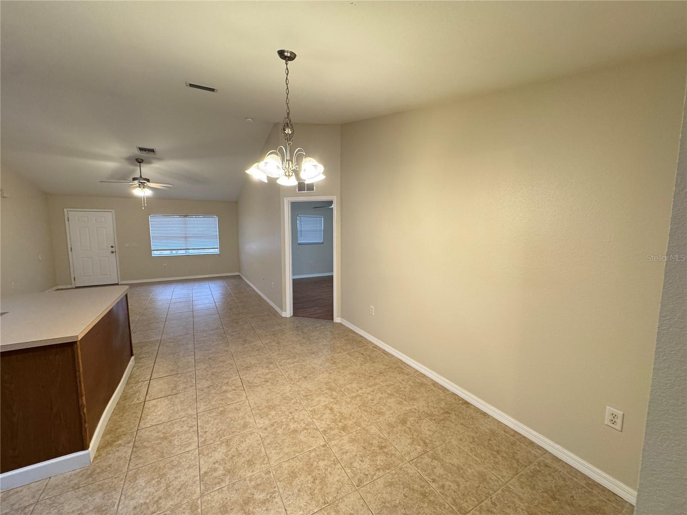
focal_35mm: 14
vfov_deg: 85.7
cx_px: 344
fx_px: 278
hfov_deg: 102.1
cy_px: 258
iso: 250
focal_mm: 2.22
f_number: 2.2
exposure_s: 1/60
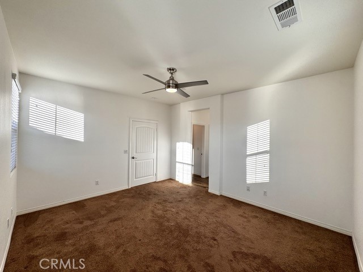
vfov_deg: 85.7
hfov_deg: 102.1
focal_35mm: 14
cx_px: 182
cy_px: 136
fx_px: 147
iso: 40
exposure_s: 1/309
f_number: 2.2
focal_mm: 2.22
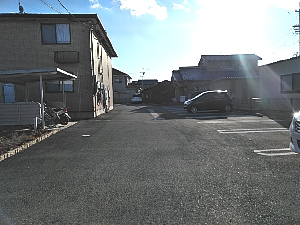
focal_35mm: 27
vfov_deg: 51.4
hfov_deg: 65.3
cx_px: 150
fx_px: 234
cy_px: 112
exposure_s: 1/2174
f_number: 2.2
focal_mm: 3.46
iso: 60
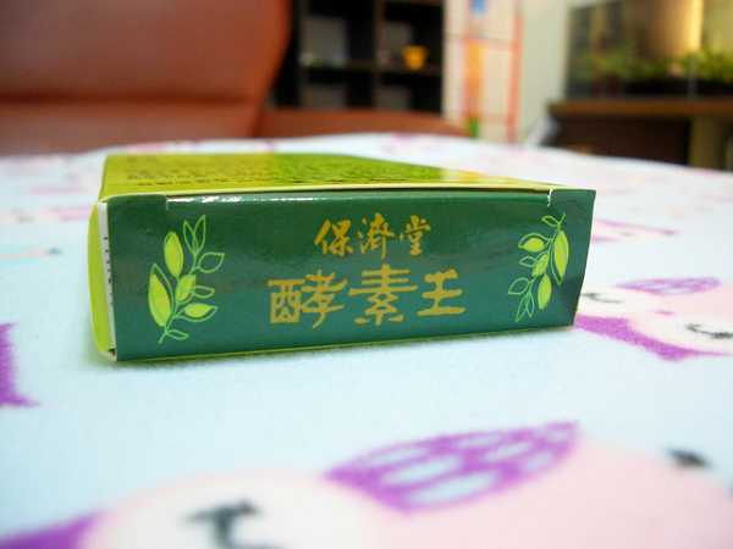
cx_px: 366
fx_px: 741
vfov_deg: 40.7
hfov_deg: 52.6
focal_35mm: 35
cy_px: 274
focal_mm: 5.8
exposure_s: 1/13
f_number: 2.6
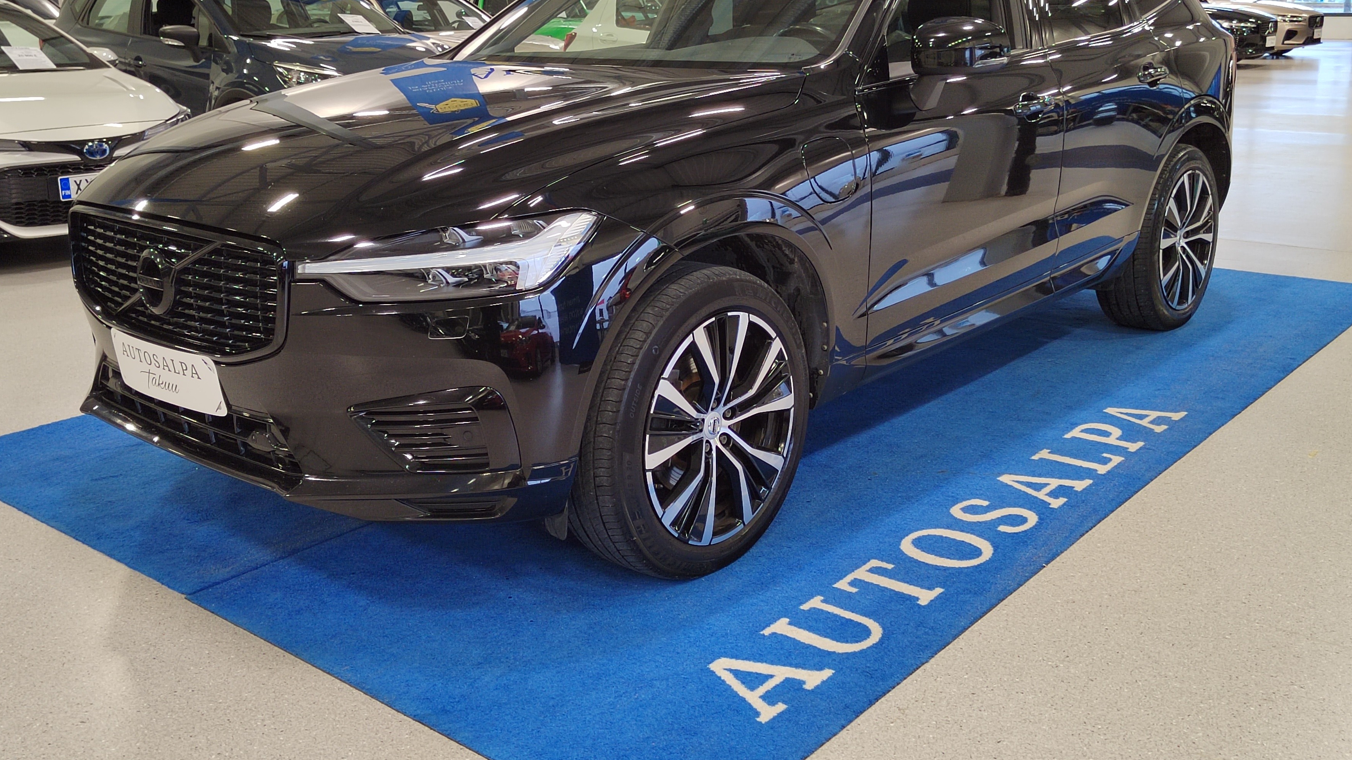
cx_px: 653
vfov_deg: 33.6
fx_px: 1255
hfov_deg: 56.6
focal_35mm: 35
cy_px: 286
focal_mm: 5.52
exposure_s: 1/100
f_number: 1.9
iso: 697
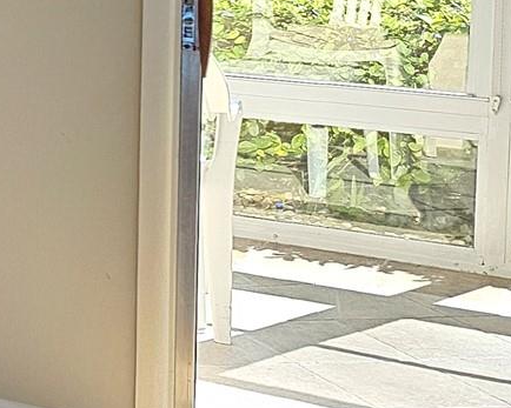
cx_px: -651
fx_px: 1603
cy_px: -19
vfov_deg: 14.3
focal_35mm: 106
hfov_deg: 13.8
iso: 400
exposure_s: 1/170
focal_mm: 5.4
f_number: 1.8
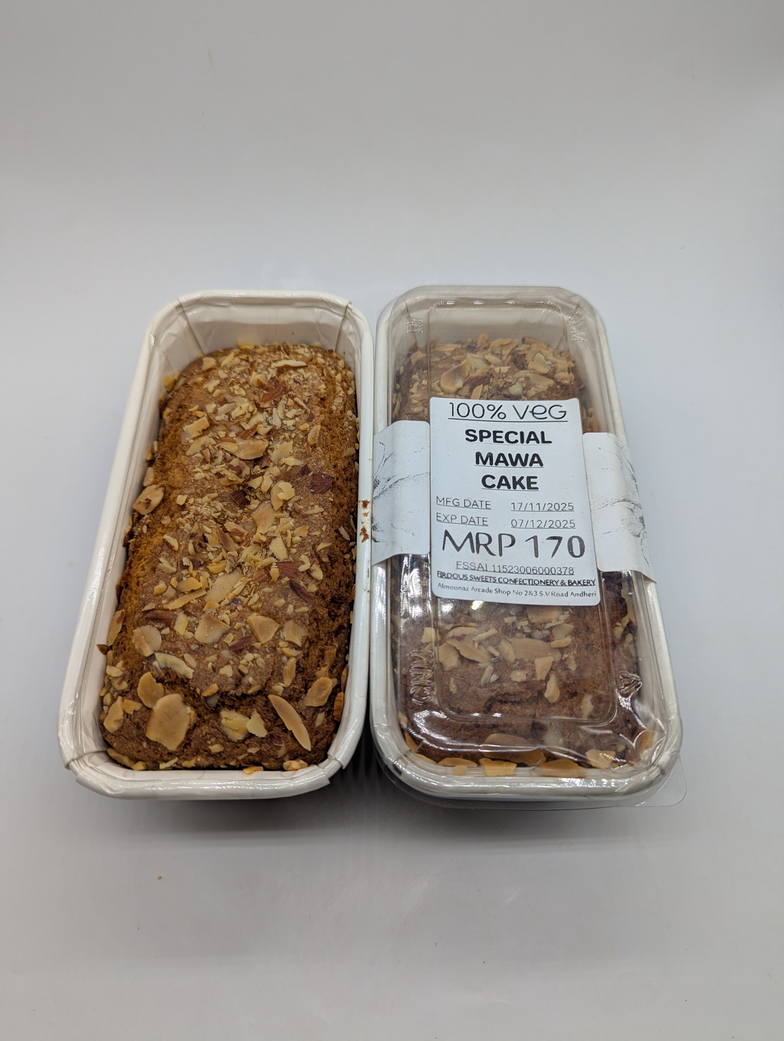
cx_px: 392
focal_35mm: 24
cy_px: 520
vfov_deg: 71.5
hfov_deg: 56.9
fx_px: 723
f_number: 1.85
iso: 39
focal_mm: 6.81
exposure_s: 1/674
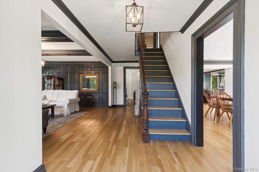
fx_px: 115
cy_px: 86
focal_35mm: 16
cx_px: 130
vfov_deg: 73.8
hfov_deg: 96.7
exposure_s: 1
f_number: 11
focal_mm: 16
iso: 100
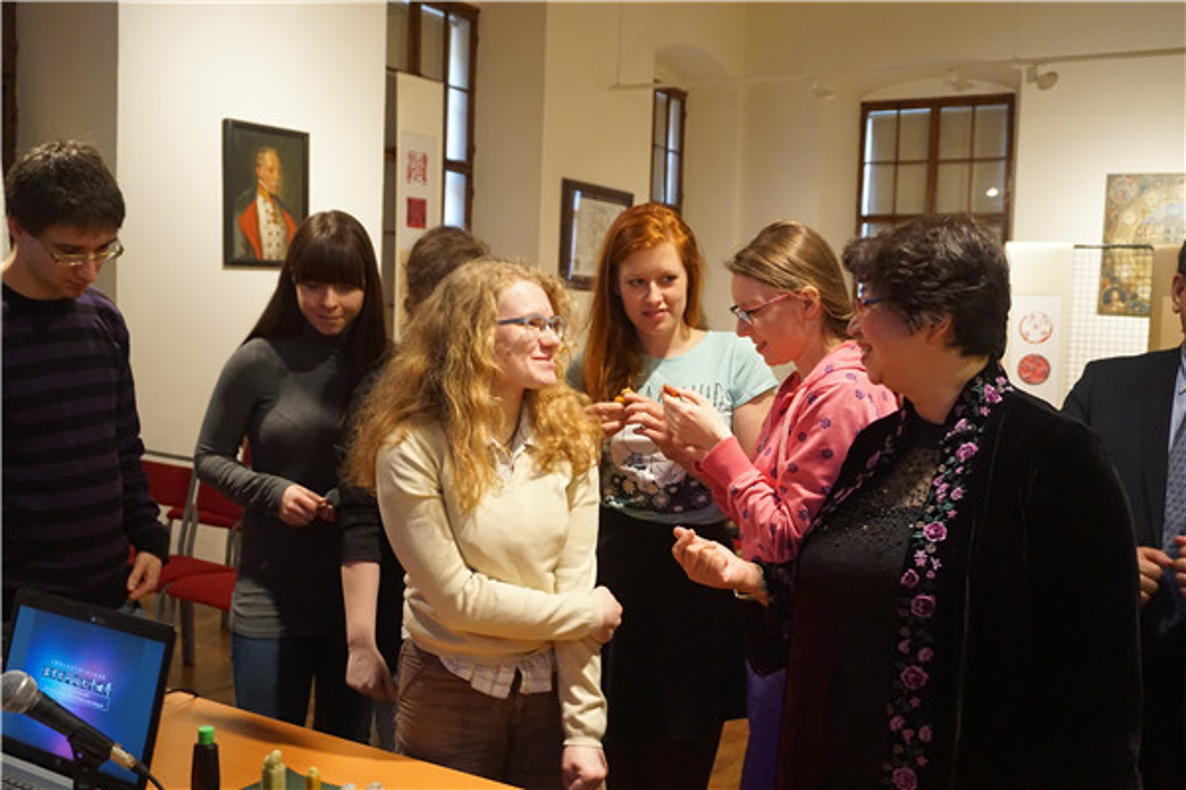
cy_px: 395
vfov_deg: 36.9
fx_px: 1186
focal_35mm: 36
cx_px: 593
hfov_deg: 53.1
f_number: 4.5
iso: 3200
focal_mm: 24
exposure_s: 1/60
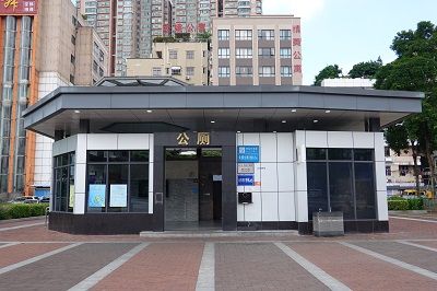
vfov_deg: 39.9
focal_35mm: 33
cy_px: 146
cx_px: 218
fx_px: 400
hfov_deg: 57.3
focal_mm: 12.25
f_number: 4
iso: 100
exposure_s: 1/250
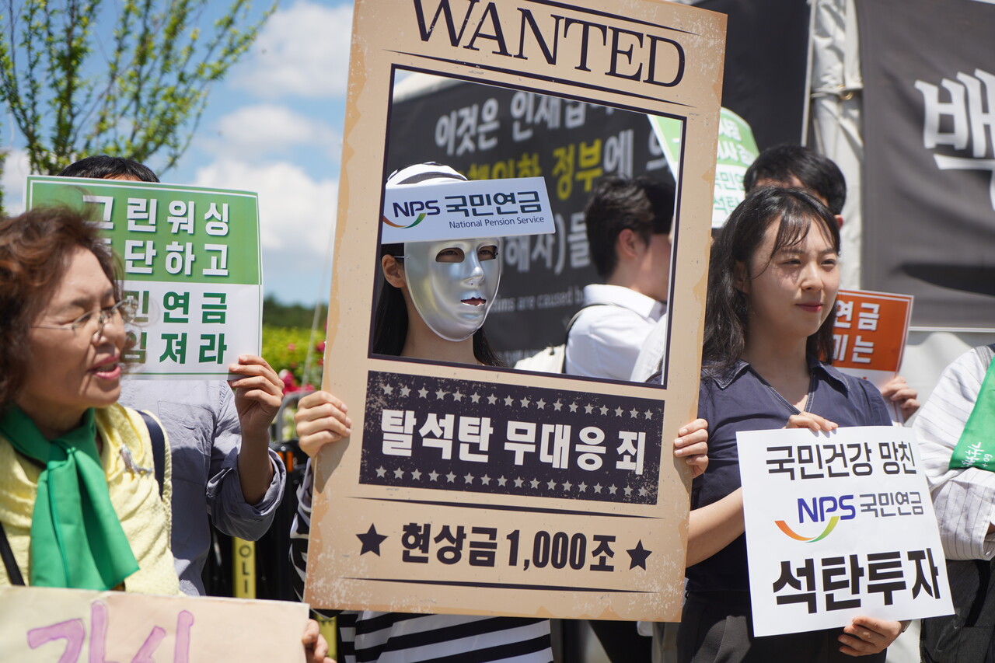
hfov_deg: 28.8
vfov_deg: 19.5
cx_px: 498
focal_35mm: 70
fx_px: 1934
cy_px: 332
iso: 200
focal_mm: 70
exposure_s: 1/2500
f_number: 4
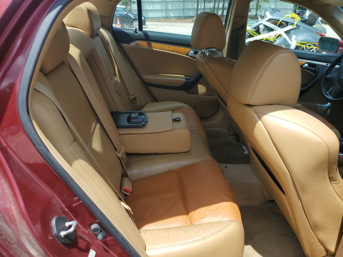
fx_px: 258
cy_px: 128
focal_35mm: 26
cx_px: 172
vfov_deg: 53.1
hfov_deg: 67.3
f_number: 1.5
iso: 50
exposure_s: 1/1667
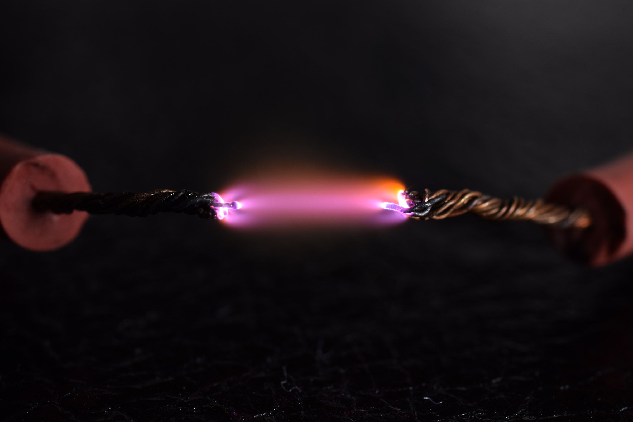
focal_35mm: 60
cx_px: 316
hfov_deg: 33.4
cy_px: 211
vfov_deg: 22.6
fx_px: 1055
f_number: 36
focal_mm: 40
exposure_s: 1
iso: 100
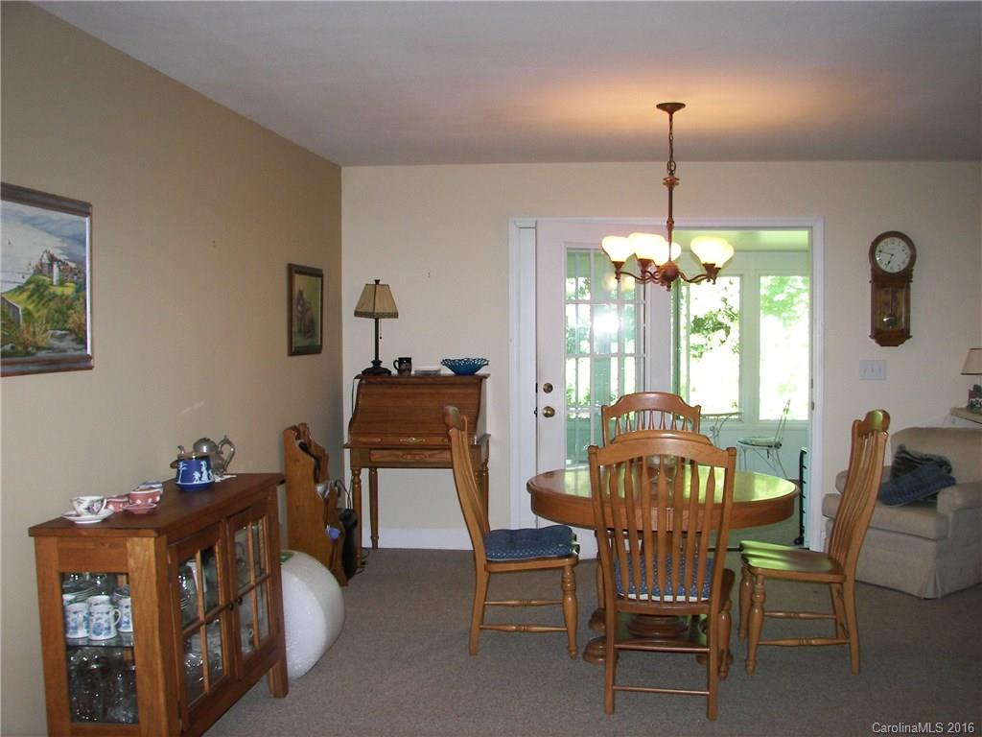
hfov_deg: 51.4
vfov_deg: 39.7
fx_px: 1021
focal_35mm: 36
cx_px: 491
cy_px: 368
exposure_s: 1/30
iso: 100
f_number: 2.8
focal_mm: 6
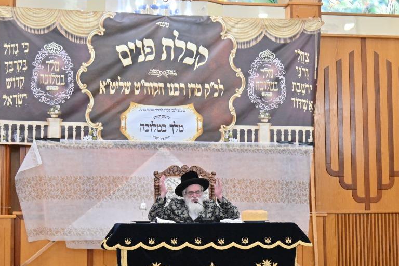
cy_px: 156
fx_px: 754
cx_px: 175
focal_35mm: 68
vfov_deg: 20.0
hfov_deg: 29.6
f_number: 4
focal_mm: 34
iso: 1000
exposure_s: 1/200
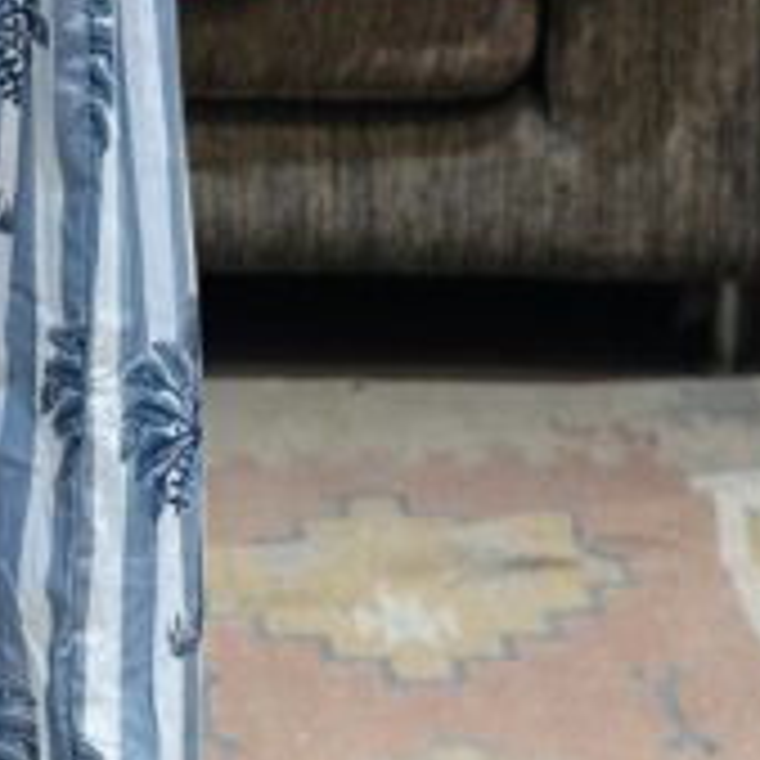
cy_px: -634
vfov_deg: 8.4
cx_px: -274
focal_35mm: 201
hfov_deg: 8.6
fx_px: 4993
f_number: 1.78
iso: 125
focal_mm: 6.86
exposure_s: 1/92
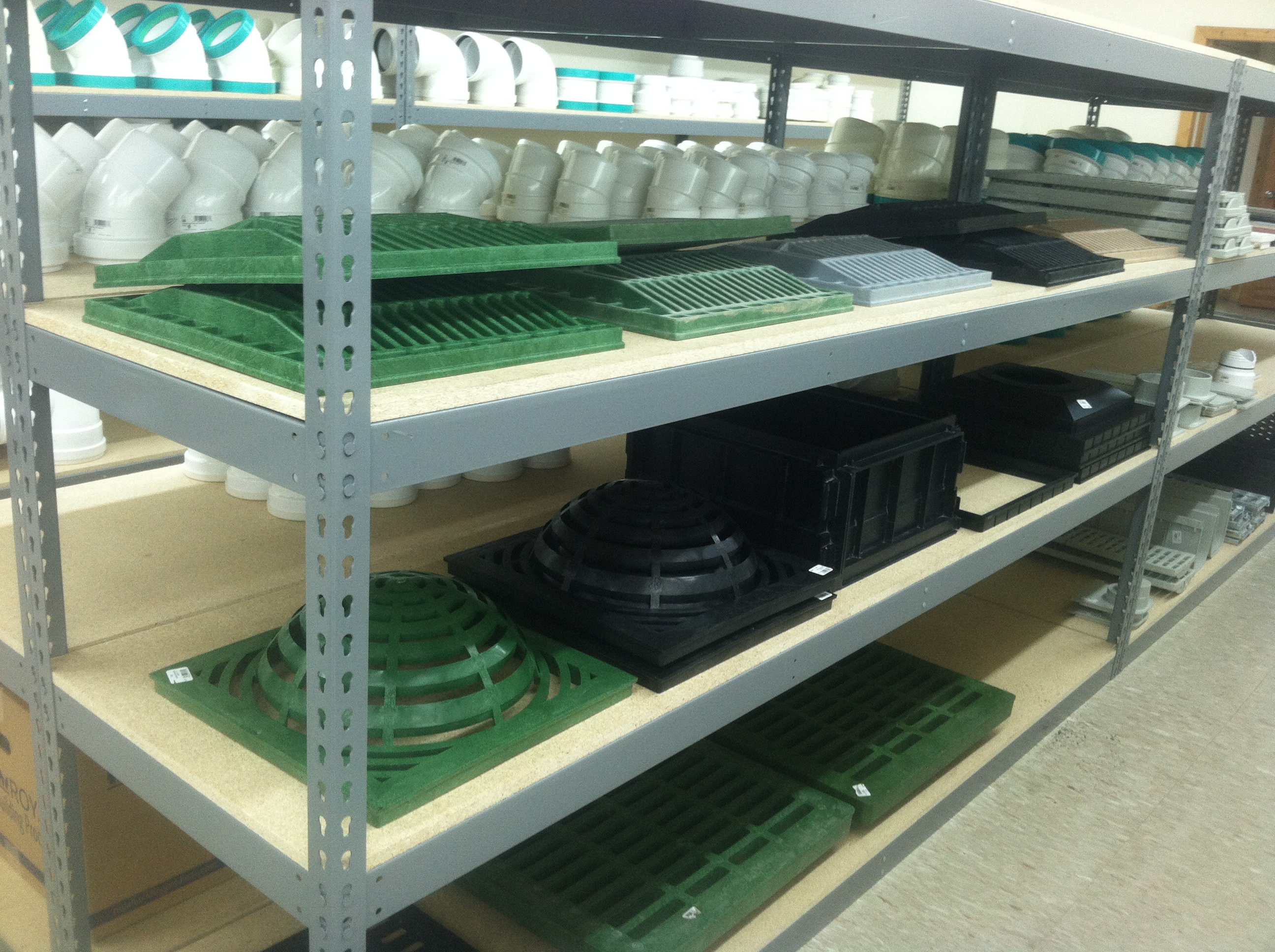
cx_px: 638
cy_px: 476
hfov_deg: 52.7
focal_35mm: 35
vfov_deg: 40.6
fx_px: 1287
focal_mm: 3.85
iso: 100
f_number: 2.8
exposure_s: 1/15
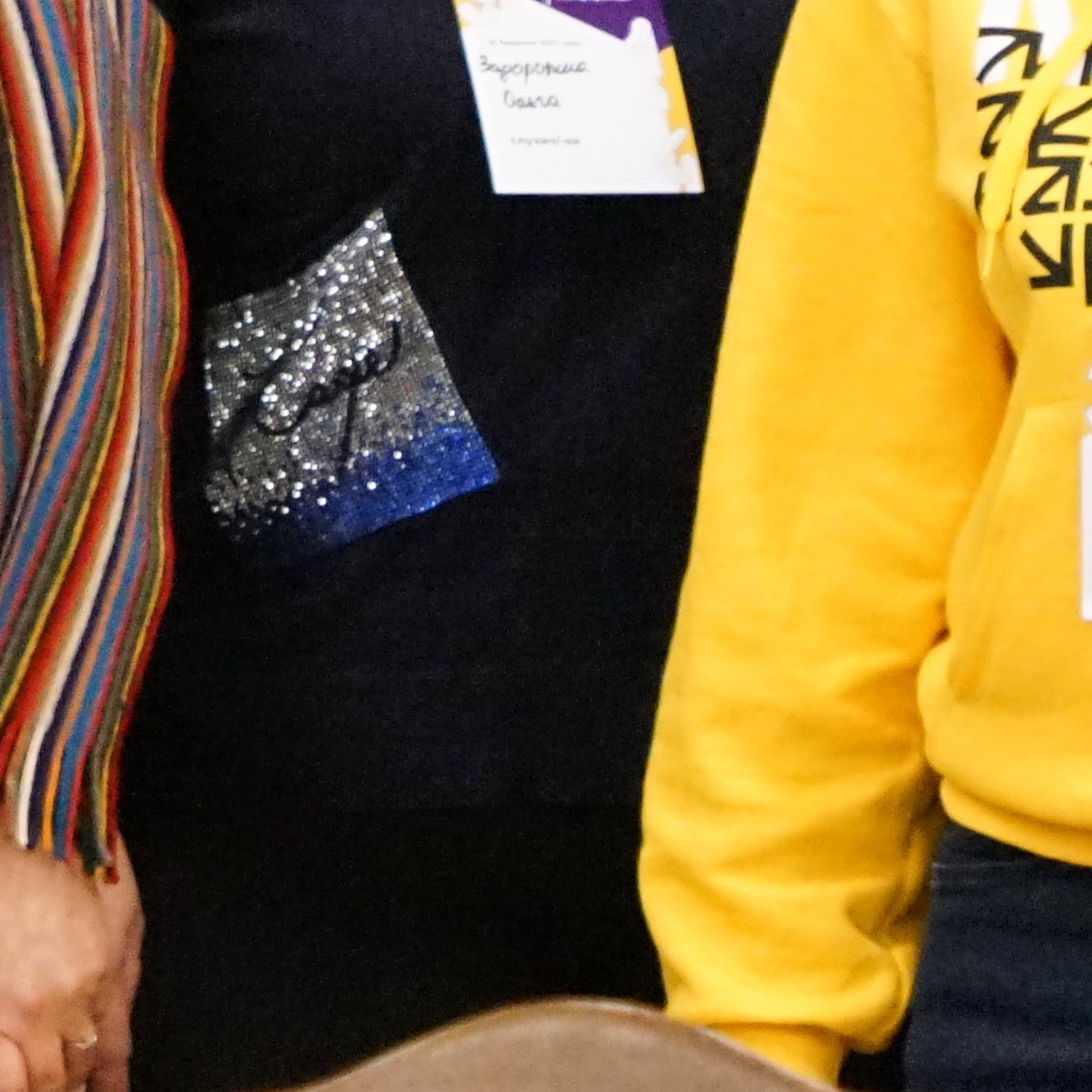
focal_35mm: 516
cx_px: -690
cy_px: -175
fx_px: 18416
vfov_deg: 3.4
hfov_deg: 3.4
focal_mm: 118
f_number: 6.3
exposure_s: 1/125
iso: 8000
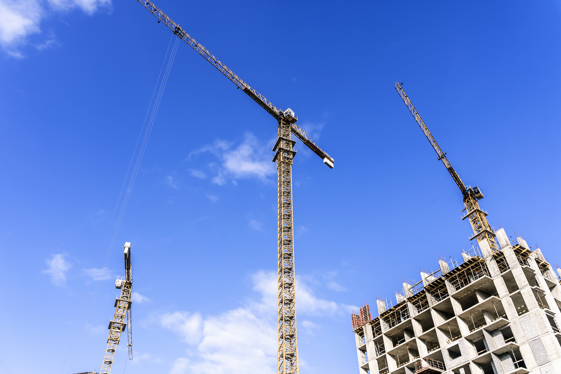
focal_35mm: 28
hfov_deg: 65.5
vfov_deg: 46.4
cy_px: 187
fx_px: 436
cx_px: 280
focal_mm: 28
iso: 250
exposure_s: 1/1600
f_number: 5.6
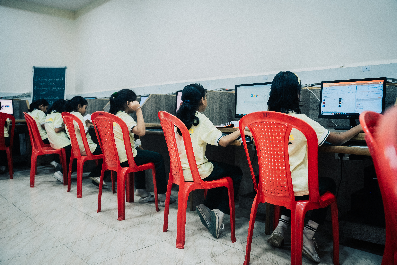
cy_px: 132
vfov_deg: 46.4
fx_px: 309
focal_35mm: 28
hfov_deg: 65.5
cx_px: 198
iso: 1600
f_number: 3.2
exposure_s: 1/100
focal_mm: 28
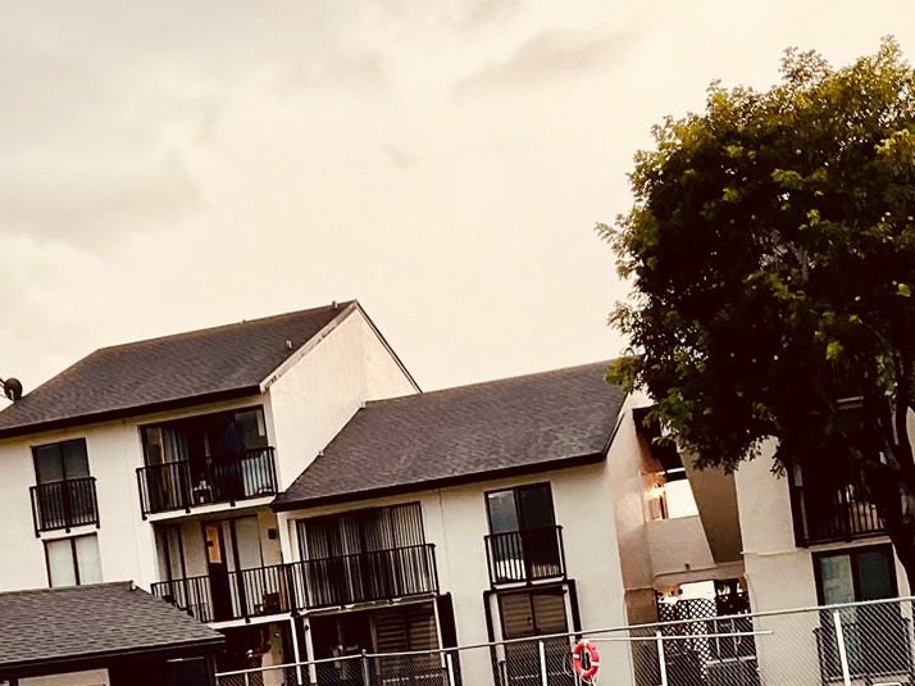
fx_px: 1718
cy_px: 632
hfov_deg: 29.8
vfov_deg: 22.0
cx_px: 418
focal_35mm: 65
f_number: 1.8
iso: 32
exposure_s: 1/122
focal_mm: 3
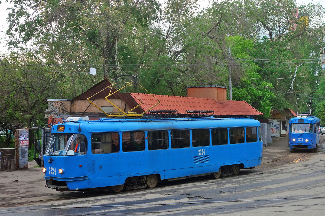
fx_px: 442
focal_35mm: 49
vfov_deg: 27.5
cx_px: 162
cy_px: 108
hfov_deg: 40.3
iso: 250
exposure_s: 1/200
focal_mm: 18.23
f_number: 3.5
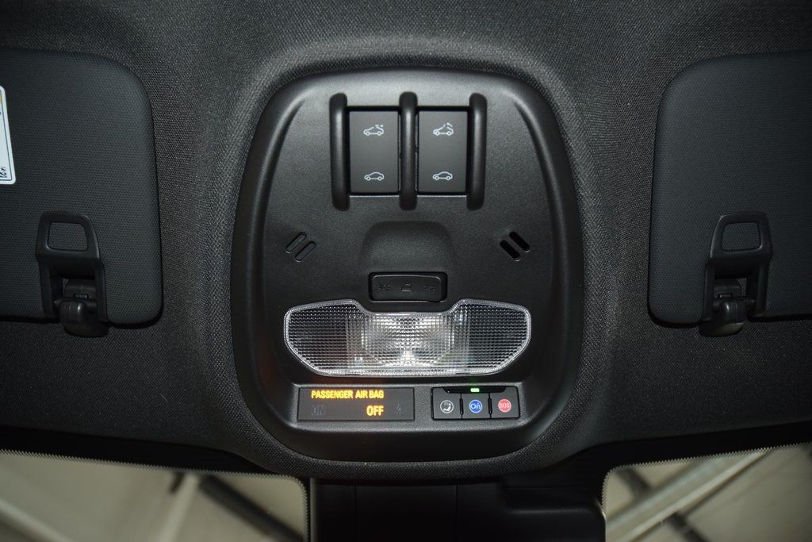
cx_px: 406
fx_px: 609
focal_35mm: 27
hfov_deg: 67.4
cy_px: 271
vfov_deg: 47.9
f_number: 3.5
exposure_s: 1/40
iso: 500
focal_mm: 18
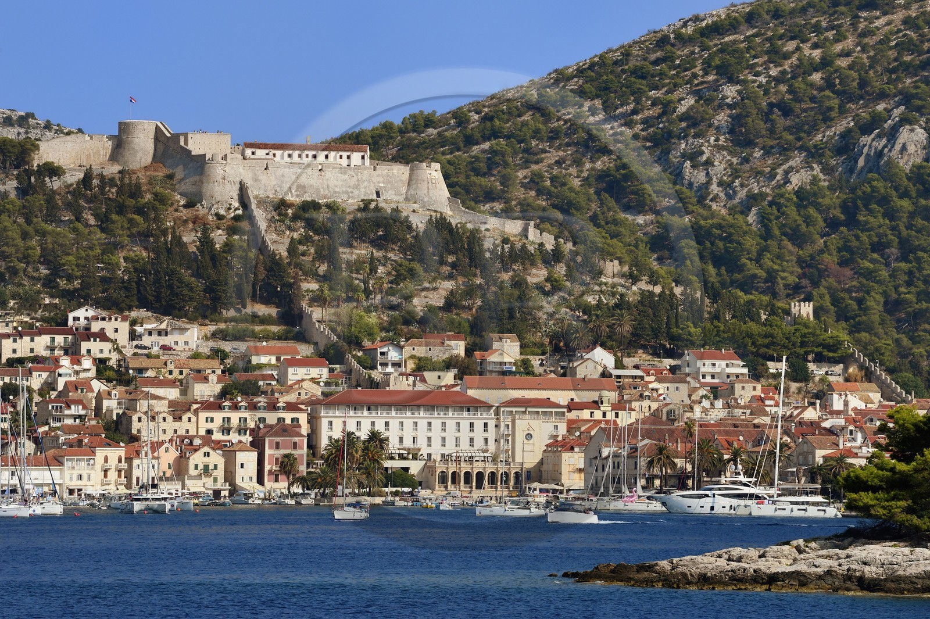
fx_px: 5164
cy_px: 310
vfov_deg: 6.9
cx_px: 465
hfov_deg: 10.3
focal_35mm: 200
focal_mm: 200
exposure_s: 1/500
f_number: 11
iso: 200
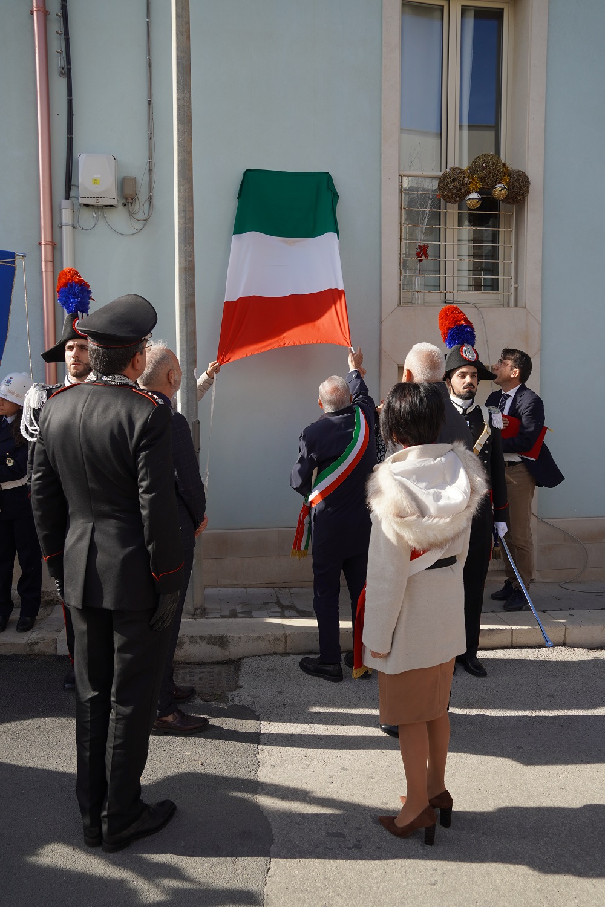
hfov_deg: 47.9
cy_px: 454
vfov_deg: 67.4
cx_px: 302
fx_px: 681
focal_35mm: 27
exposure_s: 1/500
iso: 100
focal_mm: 18
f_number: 4.5
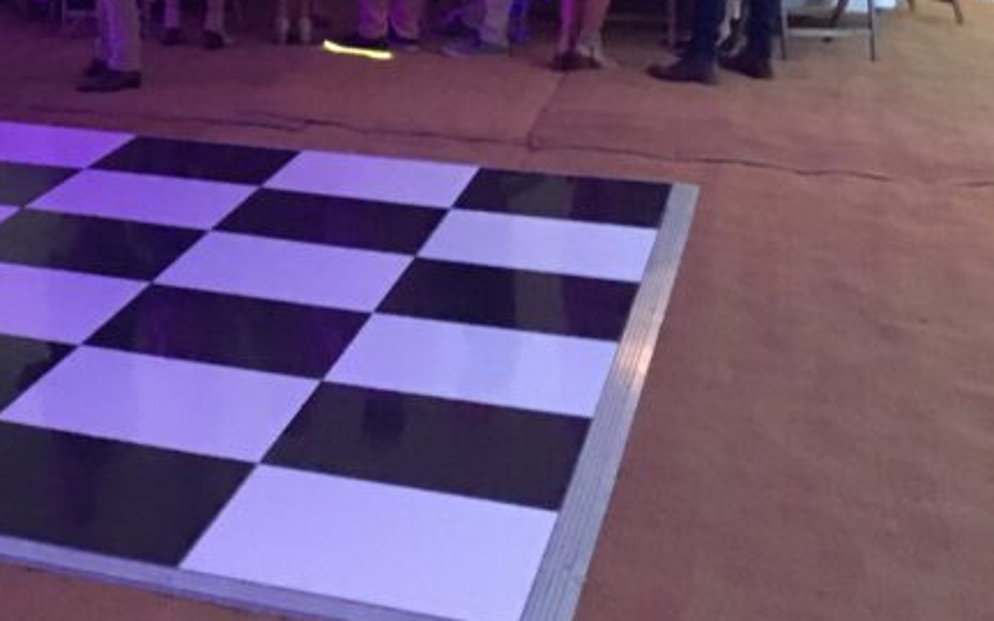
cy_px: -182
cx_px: -181
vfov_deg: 16.3
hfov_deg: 24.7
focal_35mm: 76
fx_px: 2059
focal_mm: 4.15
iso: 320
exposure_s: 1/17
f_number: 2.2
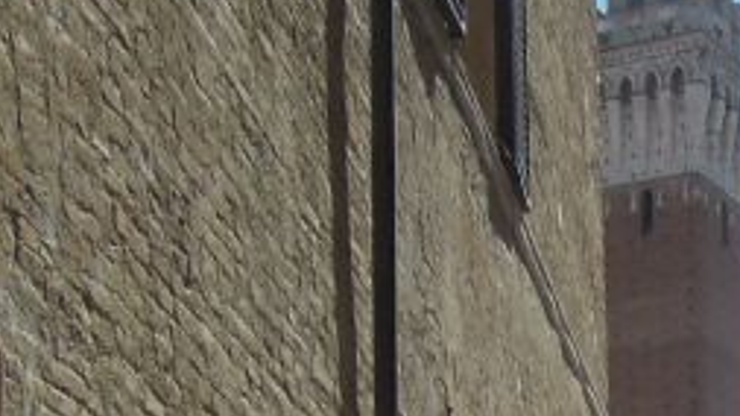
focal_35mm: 106
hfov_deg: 19.0
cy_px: 943
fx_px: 2079
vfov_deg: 10.2
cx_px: 913
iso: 160
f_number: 3.5
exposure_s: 1/1600
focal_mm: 4.3
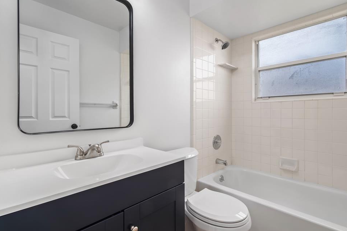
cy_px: 121
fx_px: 154
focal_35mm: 16
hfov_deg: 96.6
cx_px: 183
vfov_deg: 73.7
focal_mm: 10
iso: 250
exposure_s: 1/10
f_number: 9
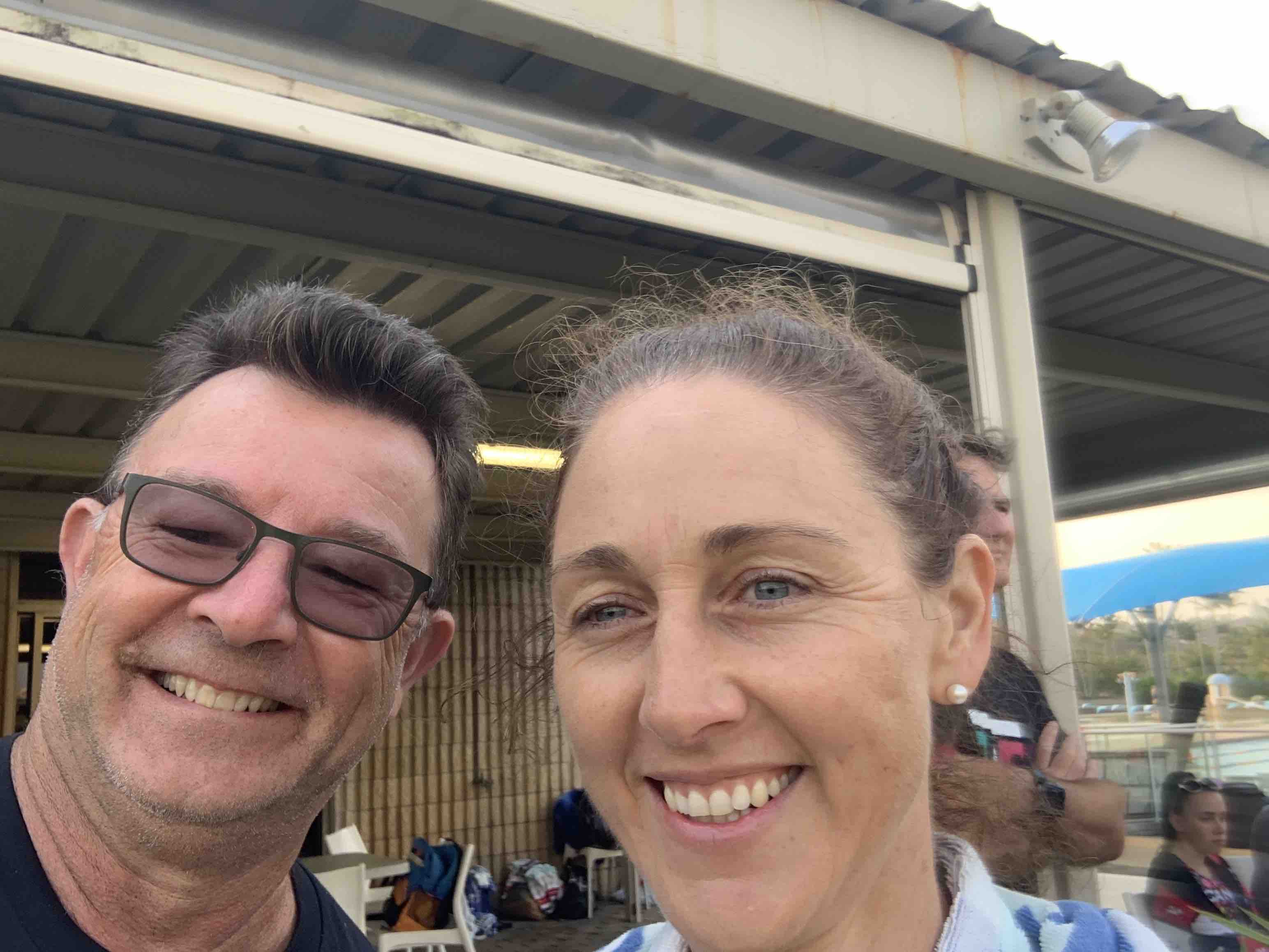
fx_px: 1173
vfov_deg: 44.2
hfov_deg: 56.8
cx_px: 634
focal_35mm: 32
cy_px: 476
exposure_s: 1/121
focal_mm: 2.87
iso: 25
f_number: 2.2
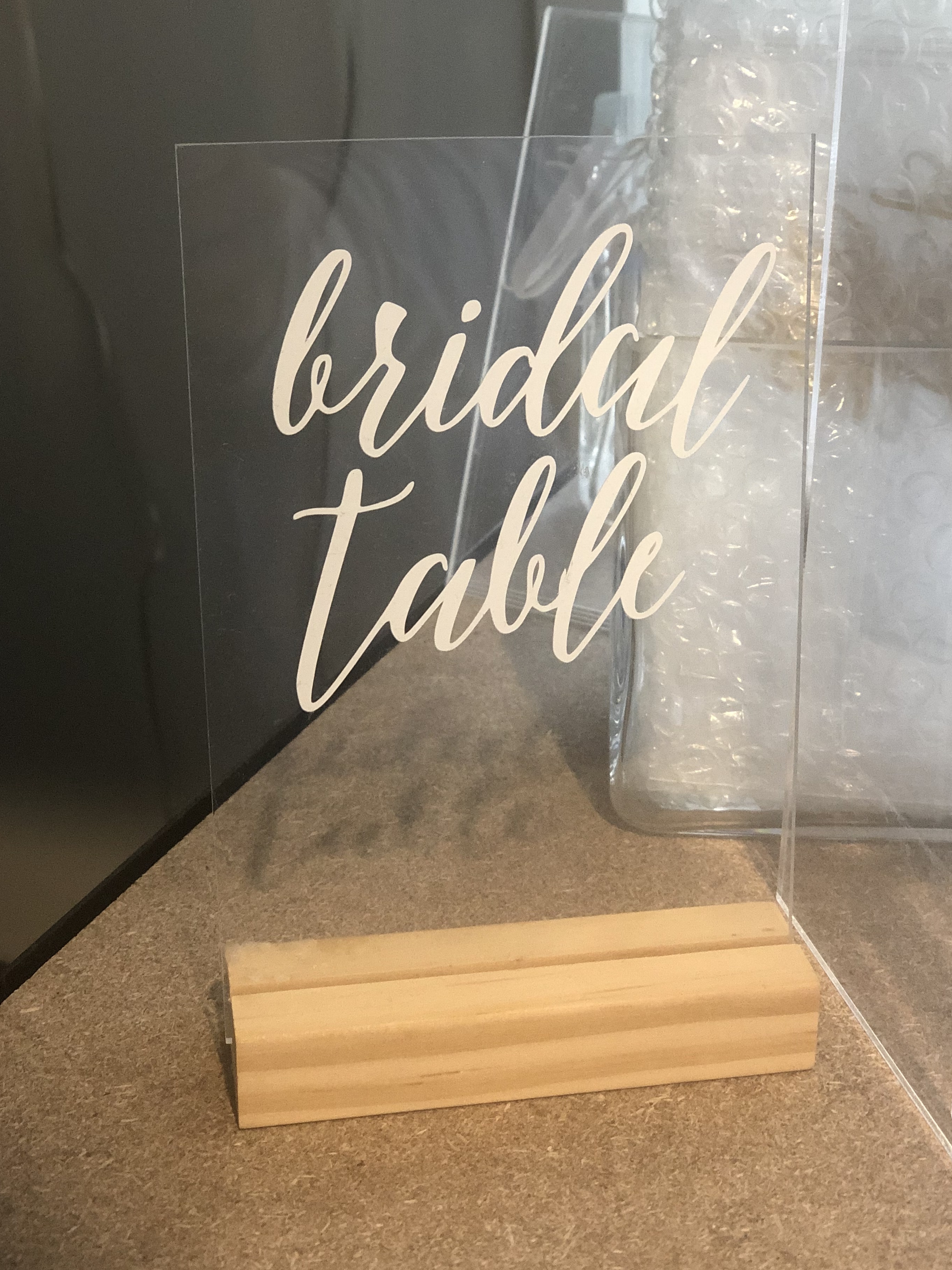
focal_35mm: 58
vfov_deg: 33.2
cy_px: 618
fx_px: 2127
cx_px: 501
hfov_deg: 25.2
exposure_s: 1/25
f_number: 2.4
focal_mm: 6
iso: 160
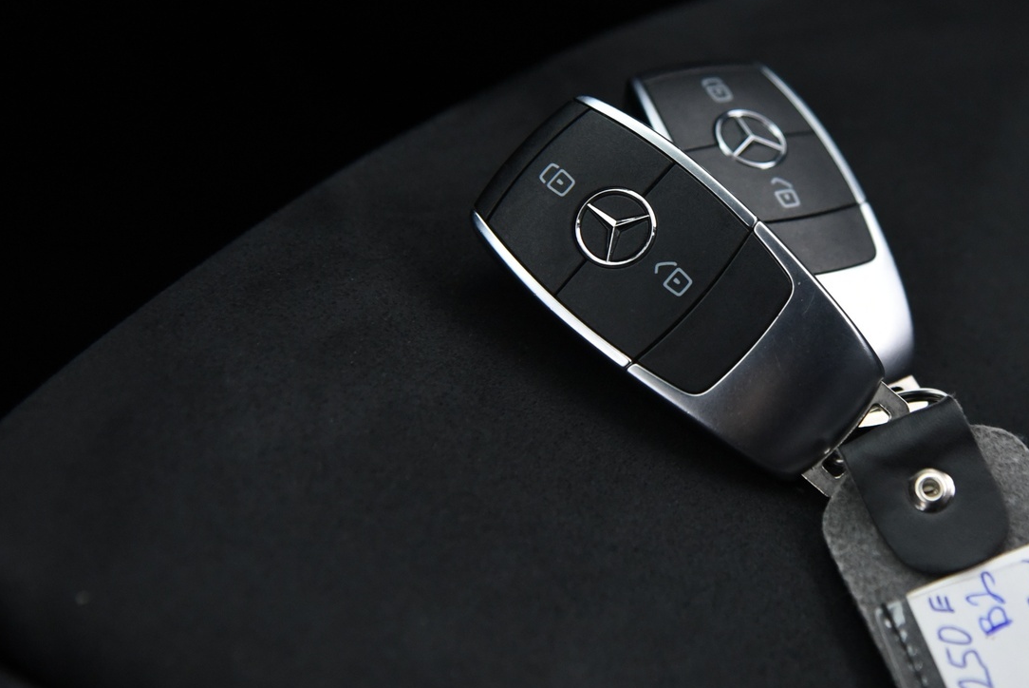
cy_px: 248
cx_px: 698
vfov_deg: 14.1
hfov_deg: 20.9
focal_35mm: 97
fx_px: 2774
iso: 4000
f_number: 4
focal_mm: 65
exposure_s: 1/20
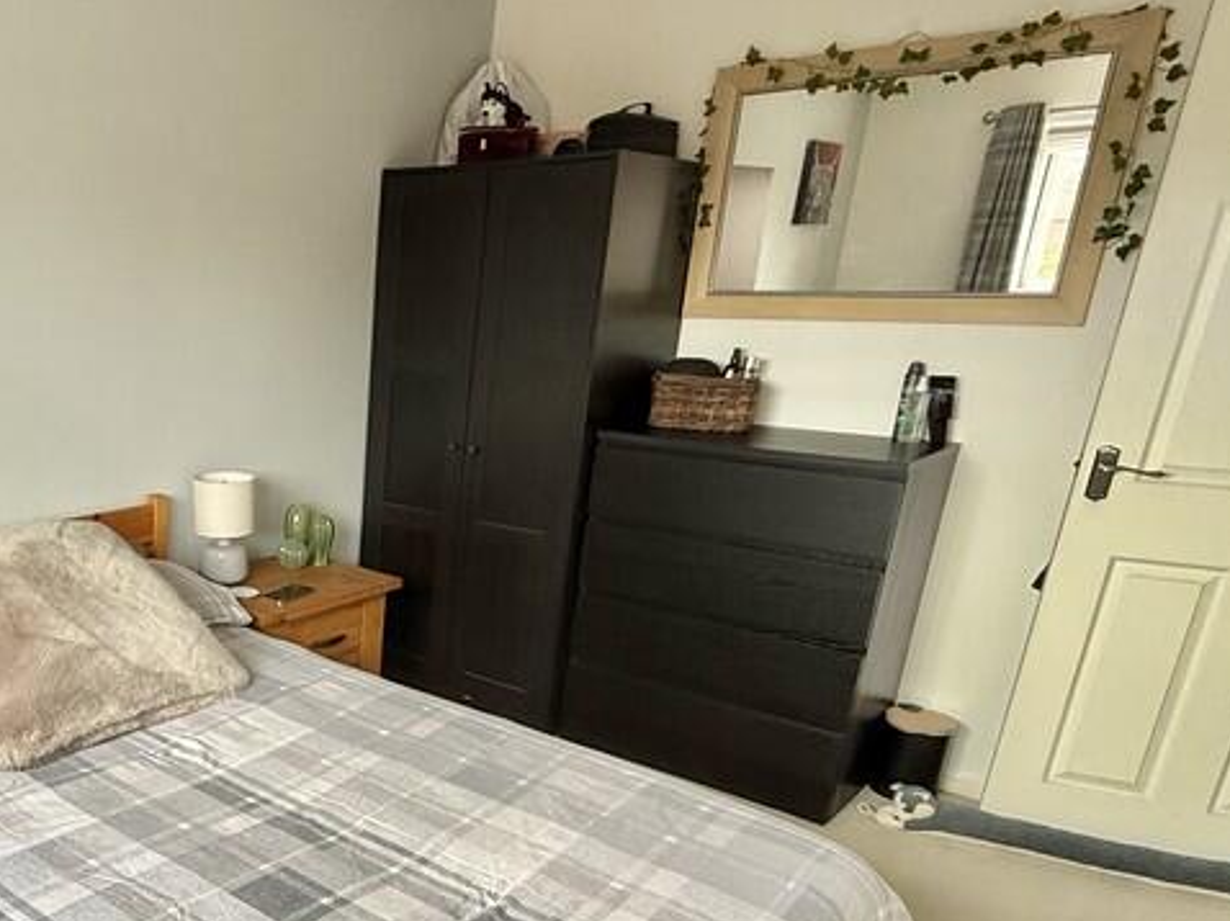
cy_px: 648
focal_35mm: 30
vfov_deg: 45.7
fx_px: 1065
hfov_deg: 54.6
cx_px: 198
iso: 200
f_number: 2.2
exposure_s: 1/99
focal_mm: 2.22
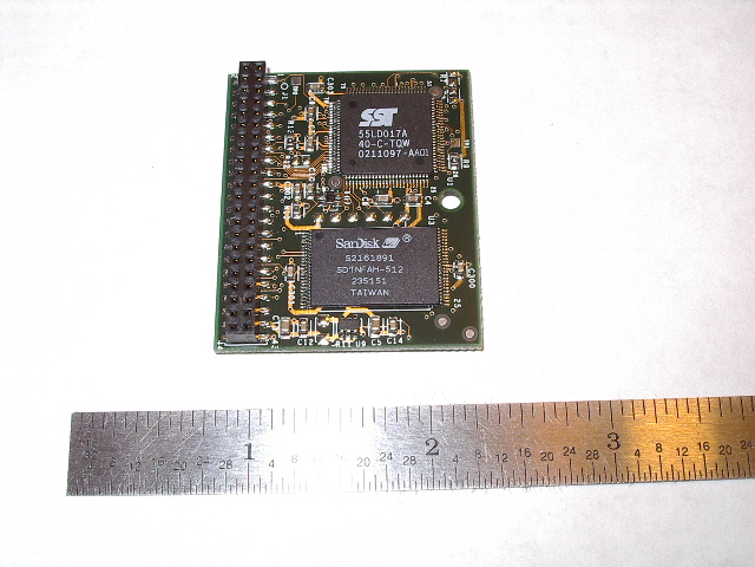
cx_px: 378
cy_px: 284
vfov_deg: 28.0
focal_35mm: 52
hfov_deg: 36.8
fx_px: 1134
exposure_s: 1/60
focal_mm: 7.8
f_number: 5.5
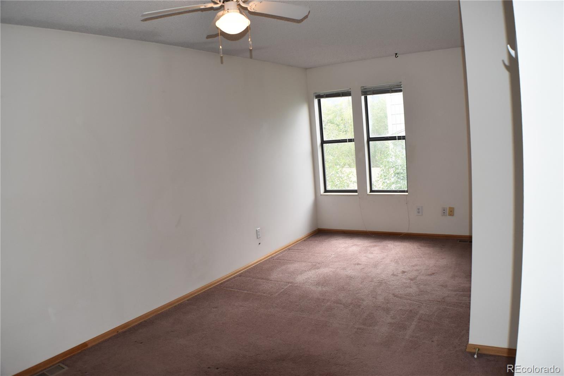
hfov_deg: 55.1
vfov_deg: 38.3
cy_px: 188
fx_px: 540
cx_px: 282
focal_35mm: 34
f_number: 5.6
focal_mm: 23
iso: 640
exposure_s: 1/125
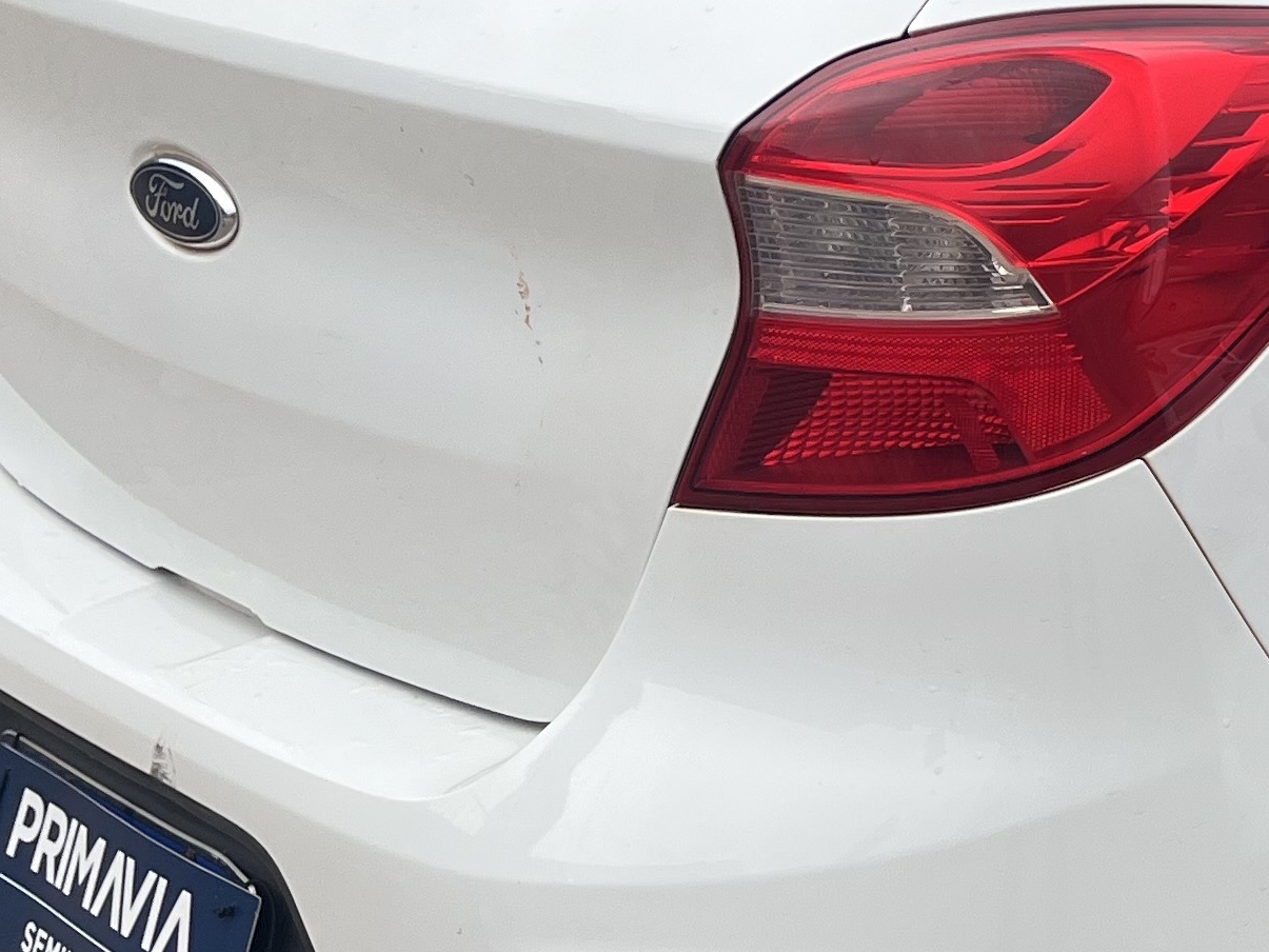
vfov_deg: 17.0
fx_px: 3190
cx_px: 1733
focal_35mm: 87
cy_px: 356
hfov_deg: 20.2
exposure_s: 1/1056
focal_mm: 5.1
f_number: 1.6
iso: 50
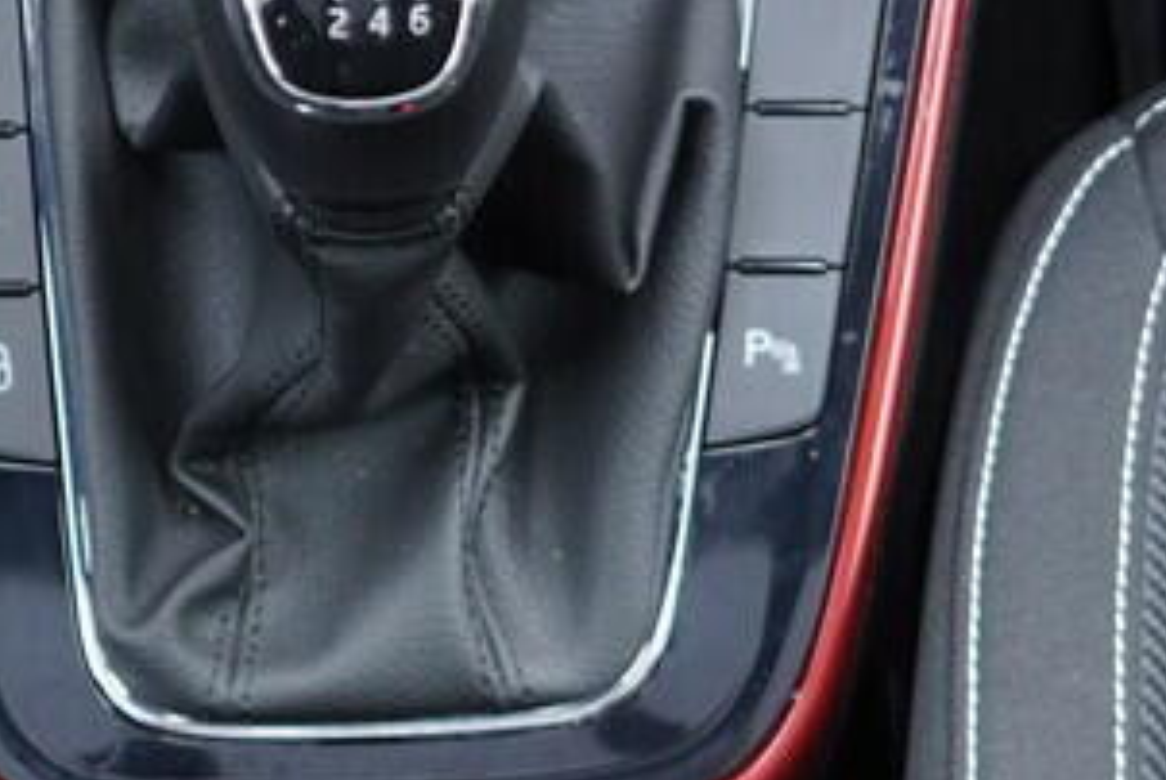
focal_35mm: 122
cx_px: 363
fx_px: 3955
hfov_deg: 16.7
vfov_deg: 11.0
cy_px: 998
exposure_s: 1/40
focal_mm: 24
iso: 500
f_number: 2.8
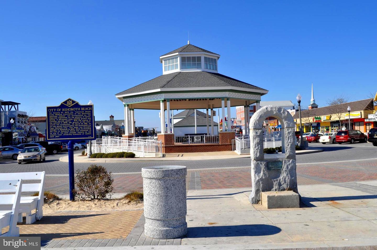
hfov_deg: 53.2
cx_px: 188
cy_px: 125
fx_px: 376
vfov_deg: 36.8
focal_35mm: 36
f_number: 14
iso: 200
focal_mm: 24
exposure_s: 1/200
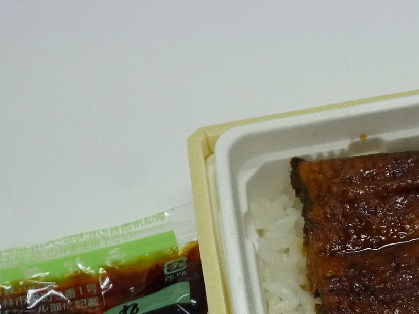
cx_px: 408
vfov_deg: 13.9
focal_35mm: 102
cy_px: 421
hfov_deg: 18.8
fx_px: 1235
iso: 250
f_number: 3.5
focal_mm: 6.4
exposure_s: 1/60
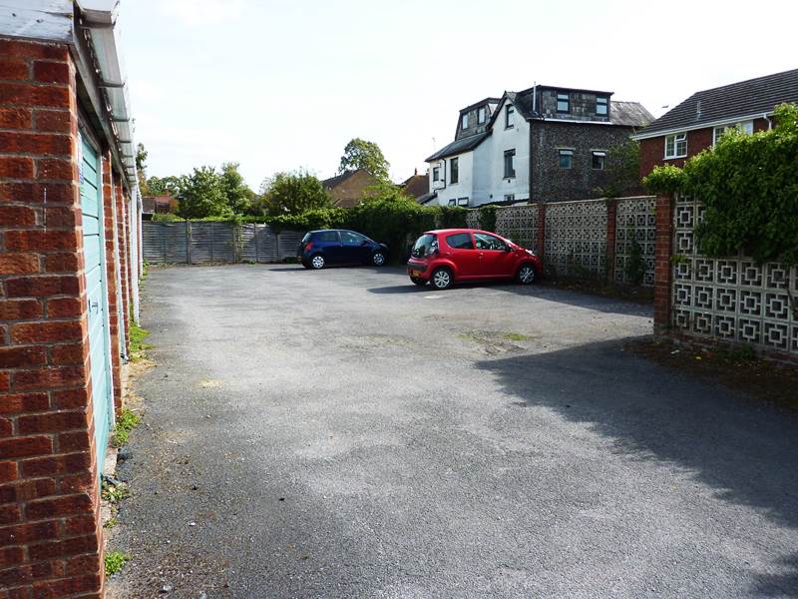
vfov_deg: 54.9
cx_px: 399
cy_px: 300
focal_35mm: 25
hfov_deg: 69.4
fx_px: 576
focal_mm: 4.1
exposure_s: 1/400
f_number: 4
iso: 80
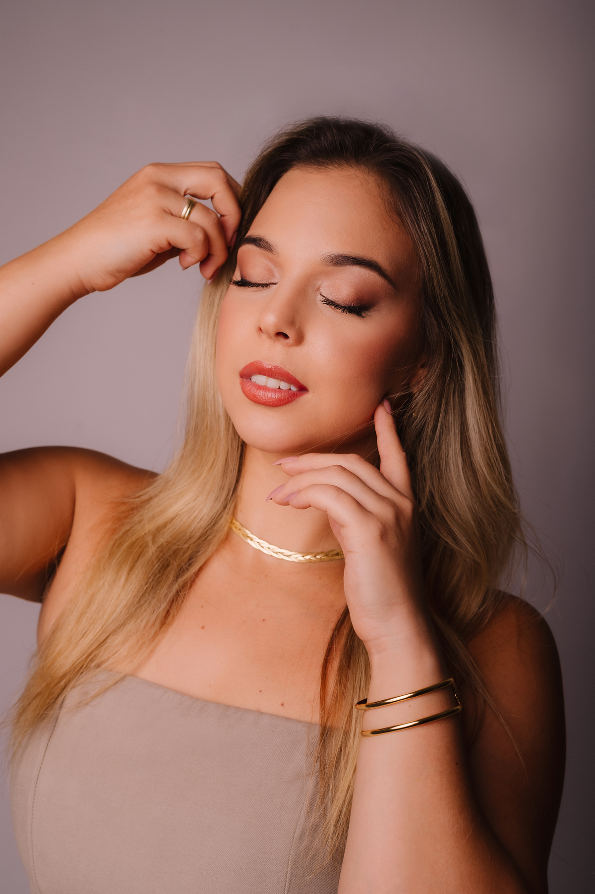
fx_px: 1241
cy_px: 447
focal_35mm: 50
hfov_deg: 27.0
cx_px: 298
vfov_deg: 39.6
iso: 125
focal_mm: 50
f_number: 5.6
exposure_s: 1/200
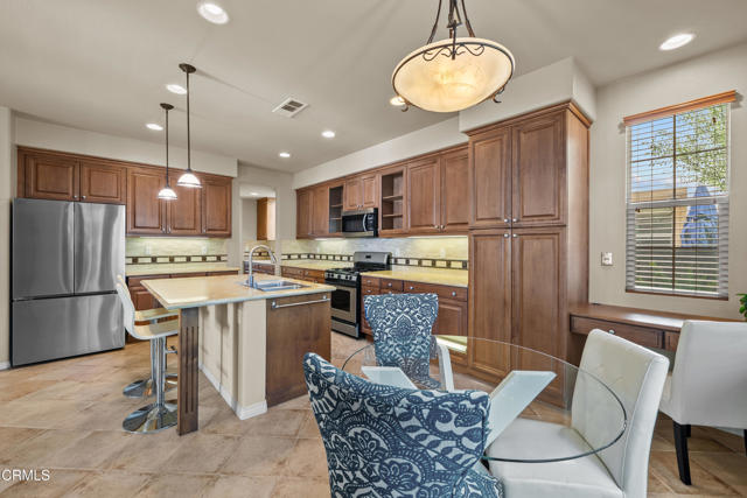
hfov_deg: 104.2
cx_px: 374
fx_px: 291
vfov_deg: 81.2
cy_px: 249
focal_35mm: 14
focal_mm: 14
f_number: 9
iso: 250
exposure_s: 1
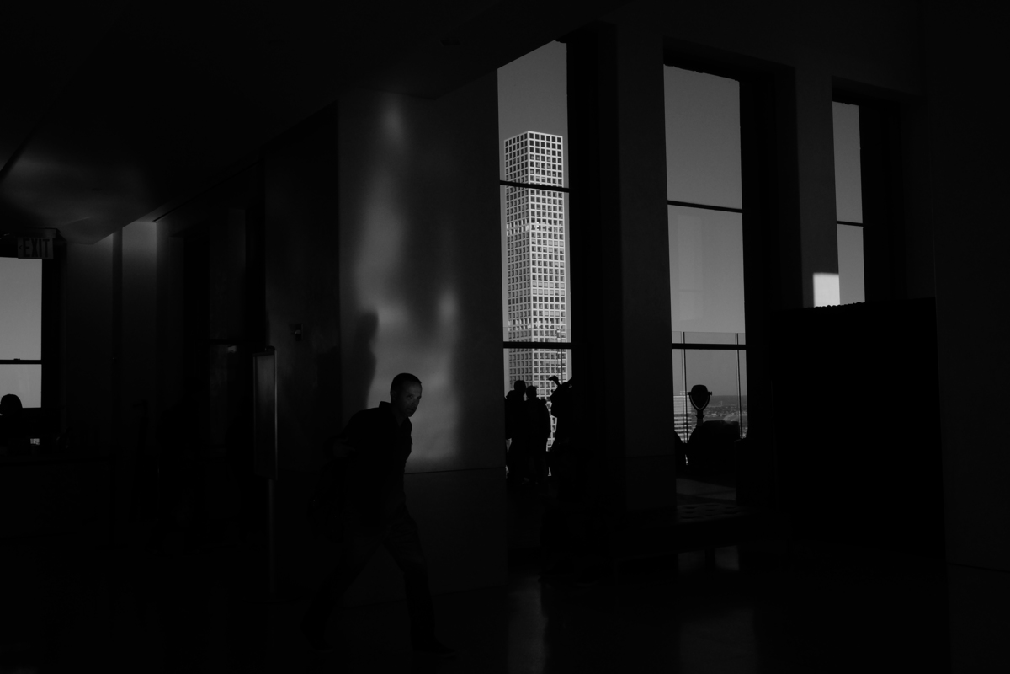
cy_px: 337
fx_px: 982
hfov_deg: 54.4
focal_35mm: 35
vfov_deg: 37.9
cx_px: 505
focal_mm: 23
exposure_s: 1/1000
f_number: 16
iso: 800
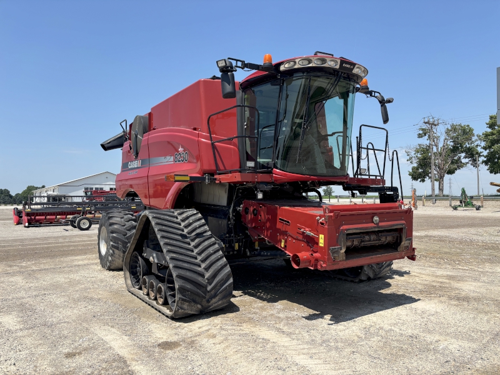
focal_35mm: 26
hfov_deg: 67.3
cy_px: 188
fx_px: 376
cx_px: 250
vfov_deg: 53.1
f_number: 1.6
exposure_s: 1/3021
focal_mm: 5.96
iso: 50
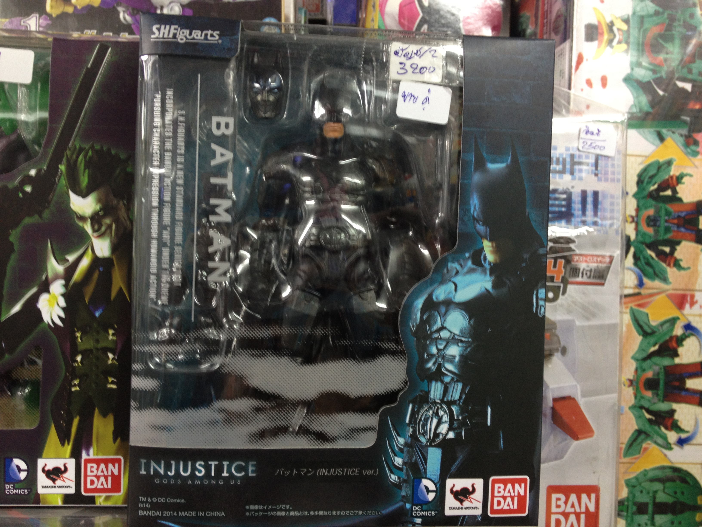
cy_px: 264
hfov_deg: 52.6
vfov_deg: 40.7
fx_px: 710
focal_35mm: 35
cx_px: 351
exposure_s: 1/20
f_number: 2.4
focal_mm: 4.28
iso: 100
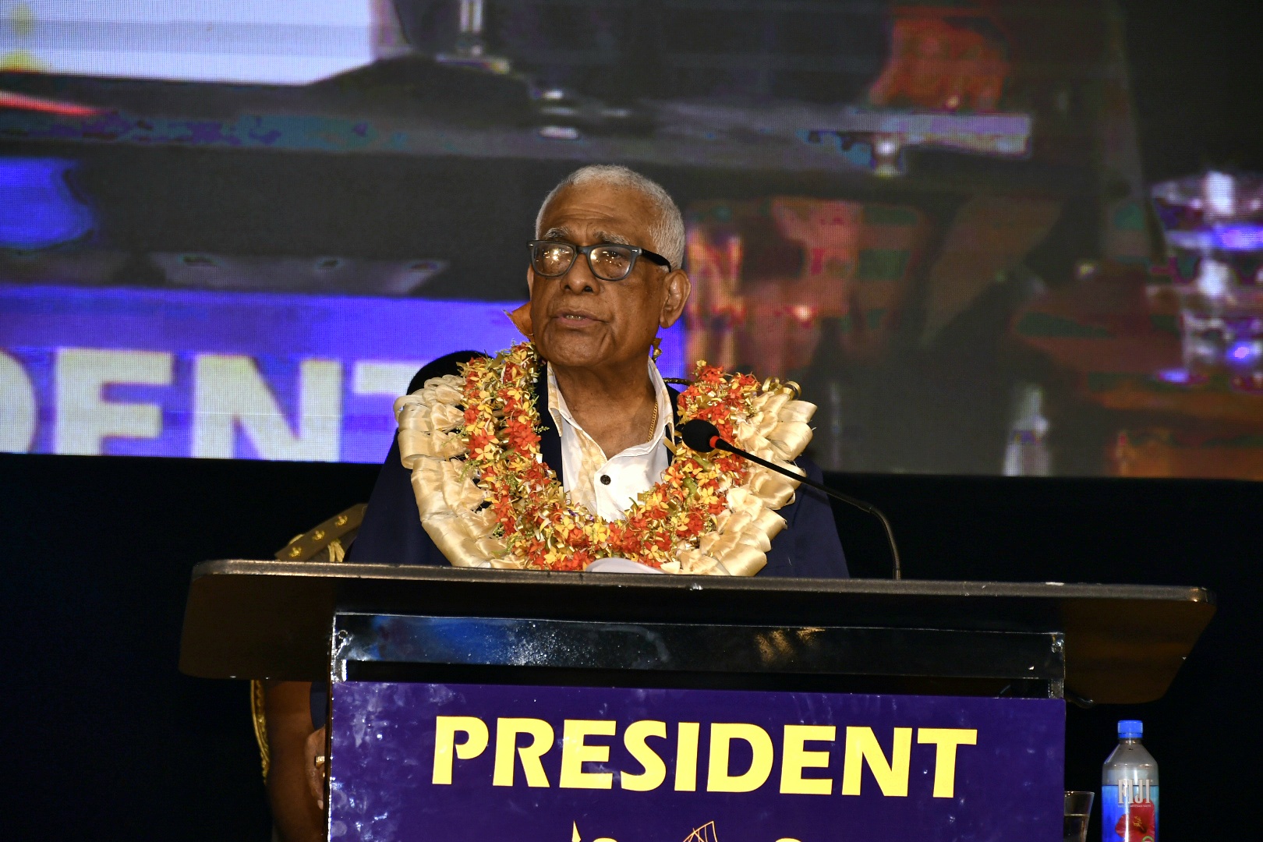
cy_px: 421
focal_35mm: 210
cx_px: 632
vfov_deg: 6.5
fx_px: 7367
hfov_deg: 9.8
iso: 800
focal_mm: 140
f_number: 5.6
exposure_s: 1/125
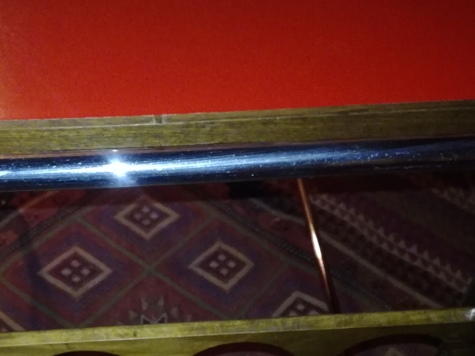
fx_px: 686
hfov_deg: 37.6
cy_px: 309
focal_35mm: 50
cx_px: 148
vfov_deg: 28.2
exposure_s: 1/16.7
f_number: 2
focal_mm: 3.79
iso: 640
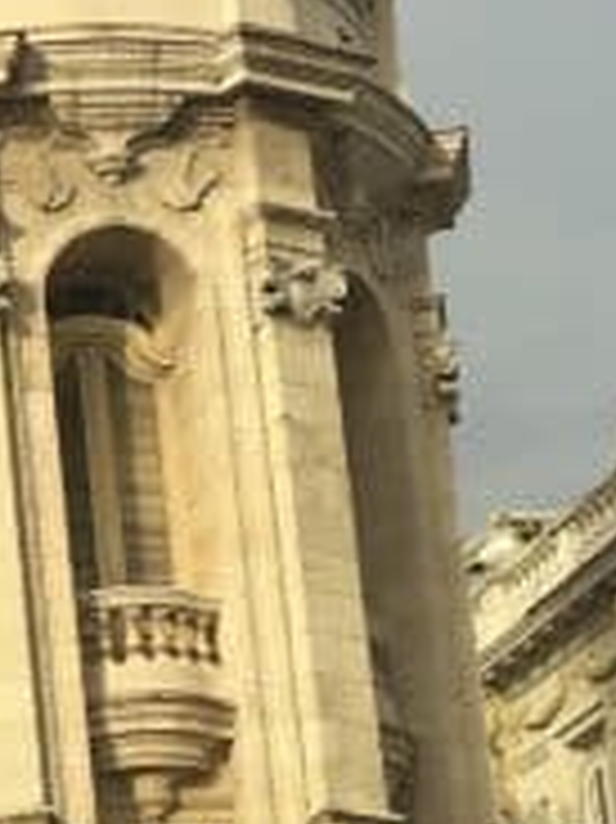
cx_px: -1025
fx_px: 4015
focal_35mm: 169
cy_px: 840
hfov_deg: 7.9
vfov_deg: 11.6
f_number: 2.2
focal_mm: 4.15
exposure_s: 1/1183
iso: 25
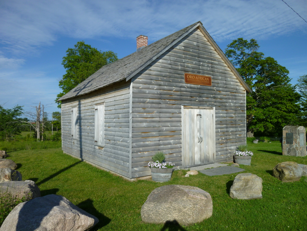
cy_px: 116
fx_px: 222
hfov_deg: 69.4
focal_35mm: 25
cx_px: 154
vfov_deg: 54.9
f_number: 3.3
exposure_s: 1/1000
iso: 80
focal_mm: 4.5
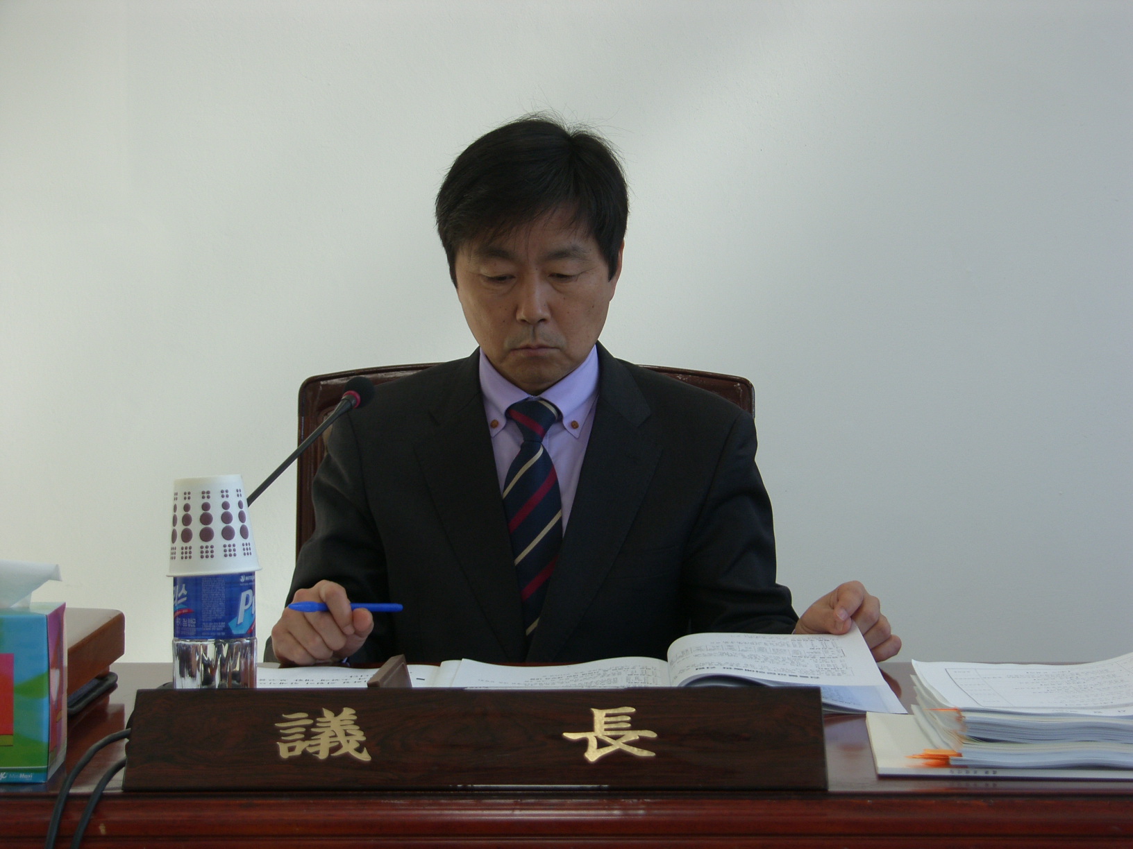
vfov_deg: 16.4
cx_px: 566
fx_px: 2946
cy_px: 424
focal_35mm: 90
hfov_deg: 21.8
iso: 64
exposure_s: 1/100
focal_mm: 23.2
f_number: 3.2
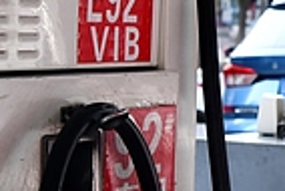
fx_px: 1656
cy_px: 91
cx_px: 528
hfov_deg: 9.3
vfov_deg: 6.6
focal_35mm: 209
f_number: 4.5
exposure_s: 1/80
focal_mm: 29
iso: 400
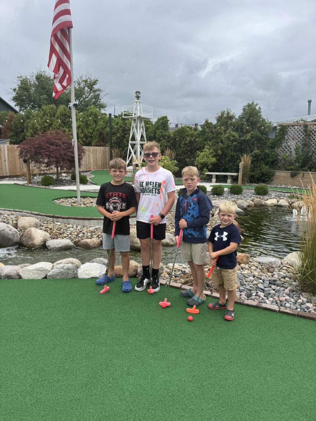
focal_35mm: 24
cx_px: 158
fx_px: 292
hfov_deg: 56.8
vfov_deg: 71.6
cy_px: 210
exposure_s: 1/2604
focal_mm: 6.76
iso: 80
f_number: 1.78
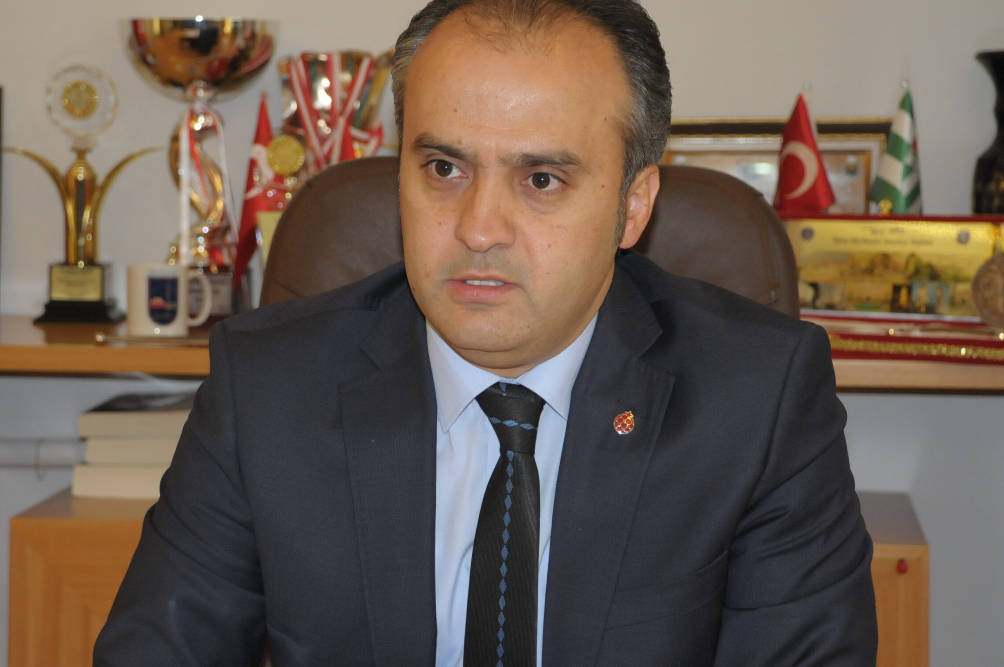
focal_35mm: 88
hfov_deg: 23.1
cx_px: 452
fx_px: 2451
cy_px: 293
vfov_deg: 15.5
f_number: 5.6
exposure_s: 1/60
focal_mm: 52
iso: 1250
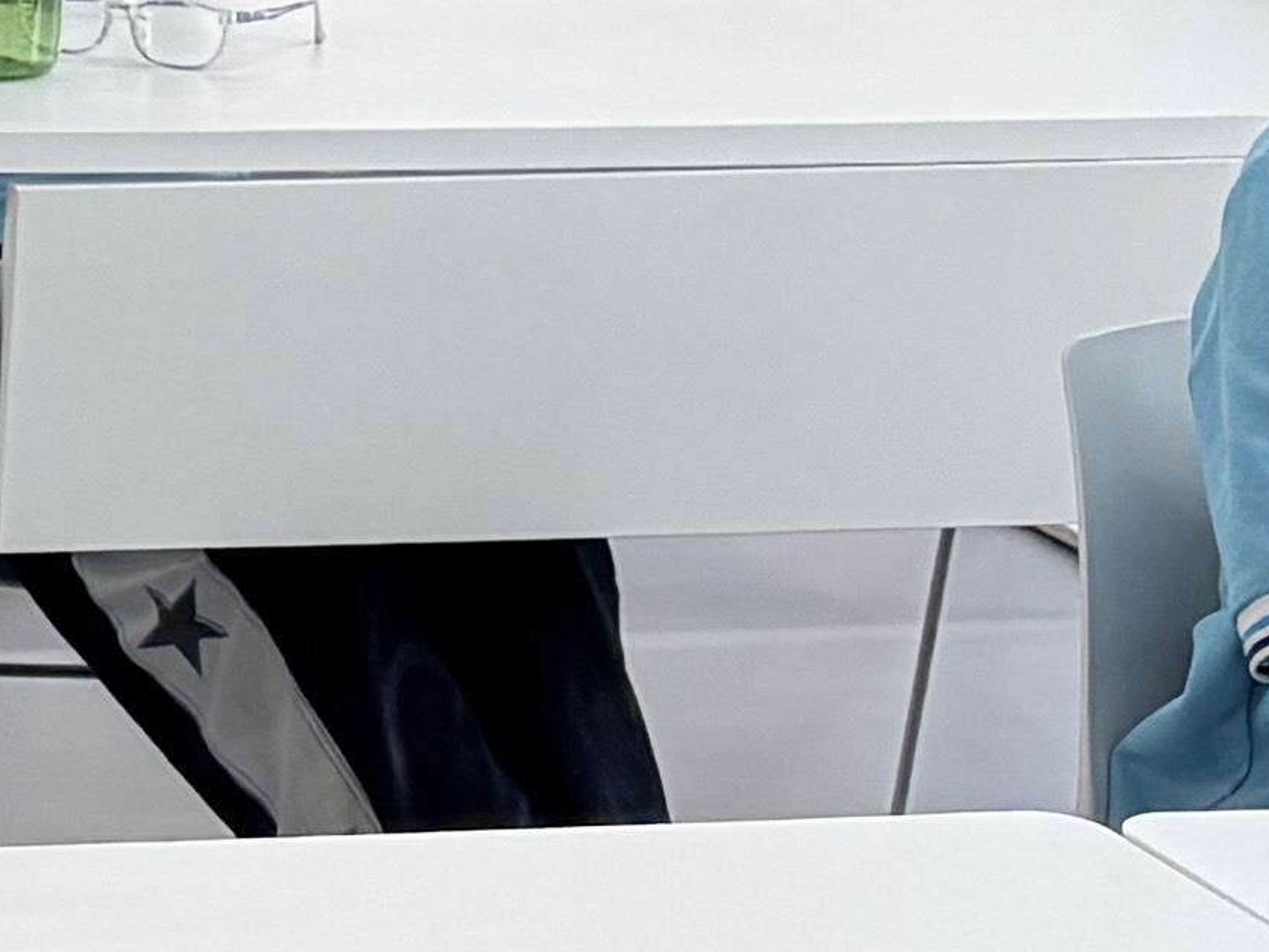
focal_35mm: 164
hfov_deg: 10.4
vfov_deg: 9.0
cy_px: 8
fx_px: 6012
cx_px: -1758
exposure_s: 1/115
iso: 200
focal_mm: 6.76
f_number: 1.78
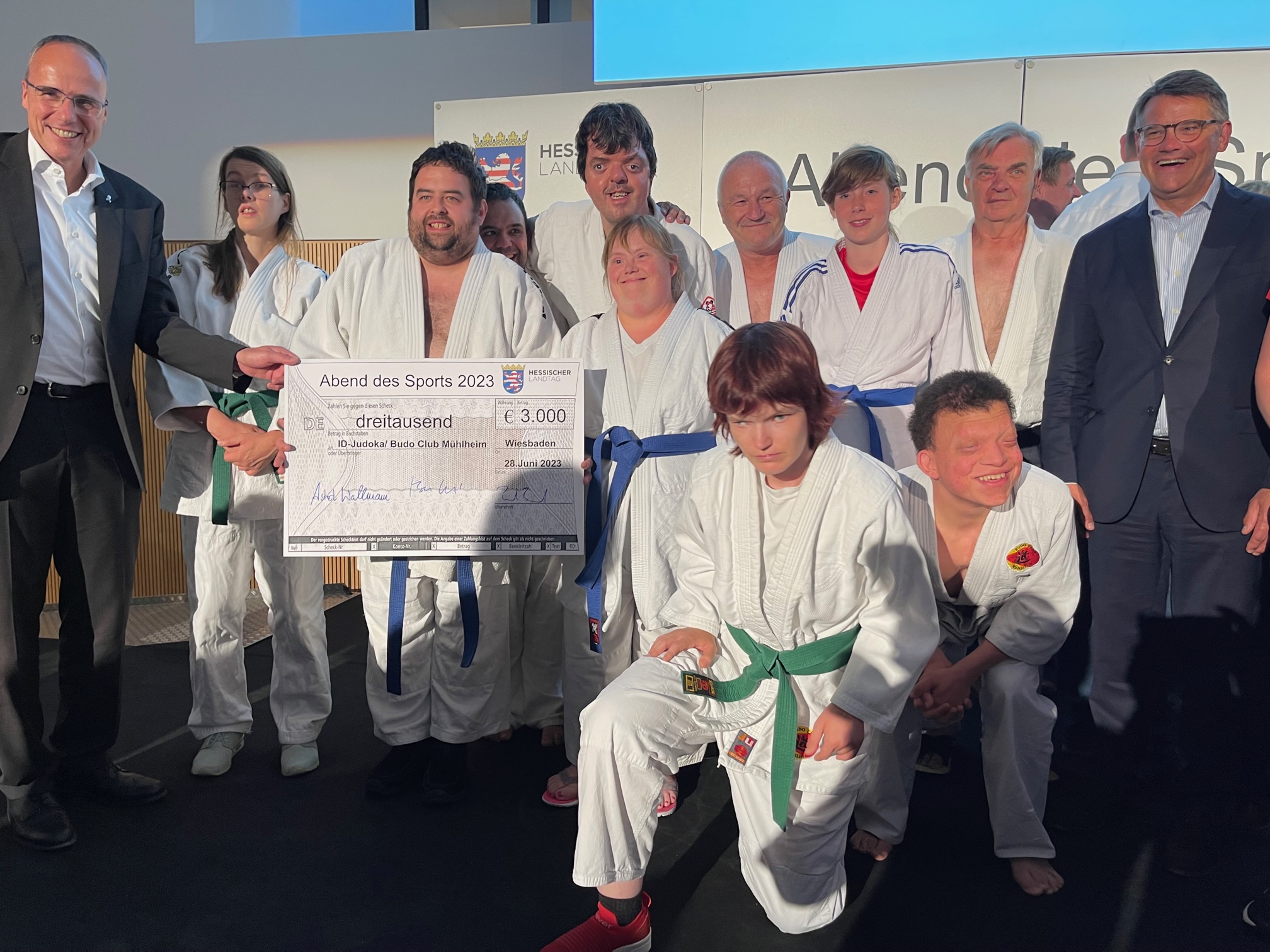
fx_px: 954
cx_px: 635
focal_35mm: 26
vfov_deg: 53.1
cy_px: 476
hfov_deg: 67.3
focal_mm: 5.1
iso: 80
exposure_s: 1/50
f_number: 1.6
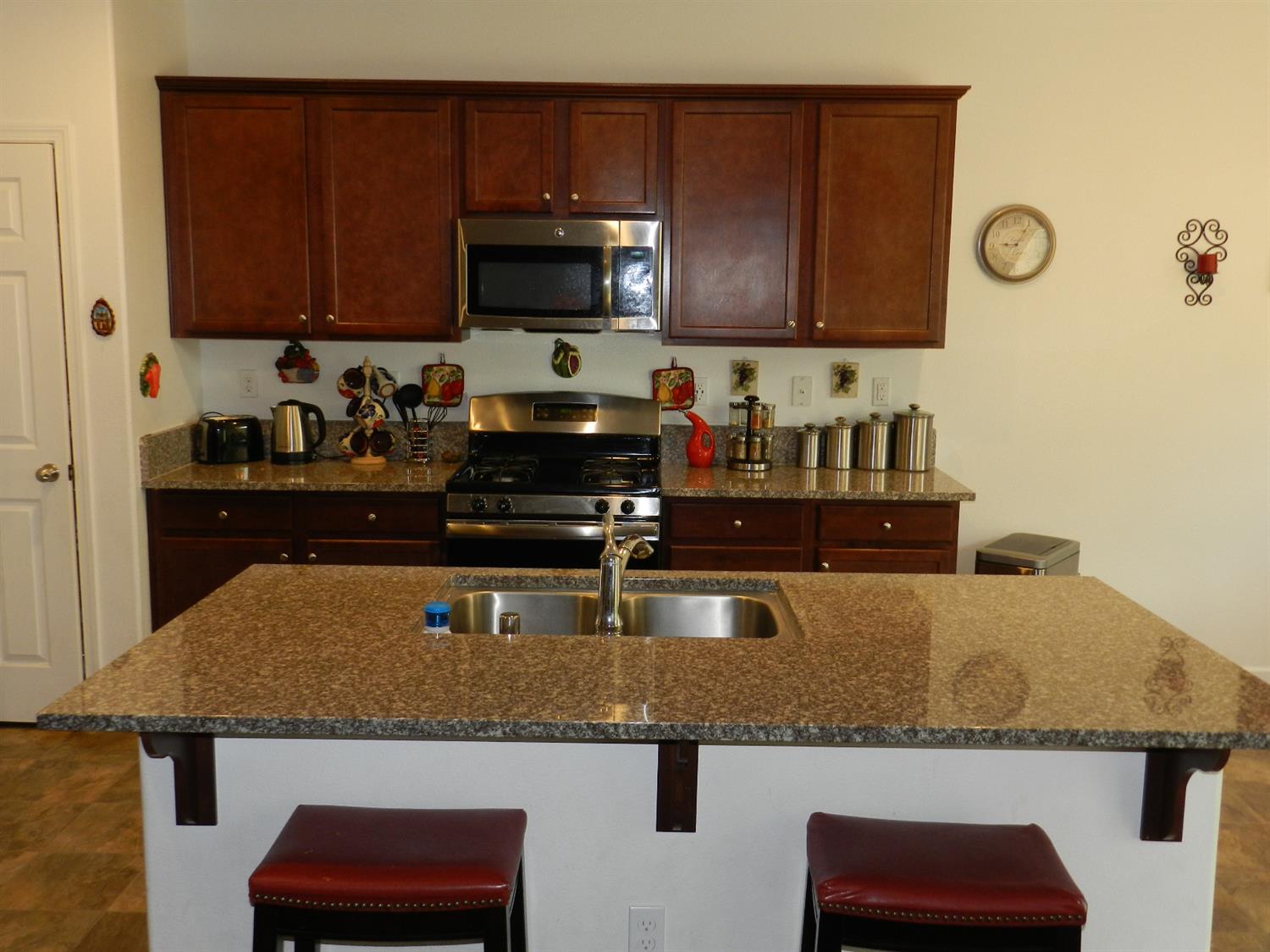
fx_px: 1174
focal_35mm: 32
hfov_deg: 56.8
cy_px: 476
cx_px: 635
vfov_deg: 44.1
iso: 200
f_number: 3.7
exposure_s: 1/30
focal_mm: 5.6
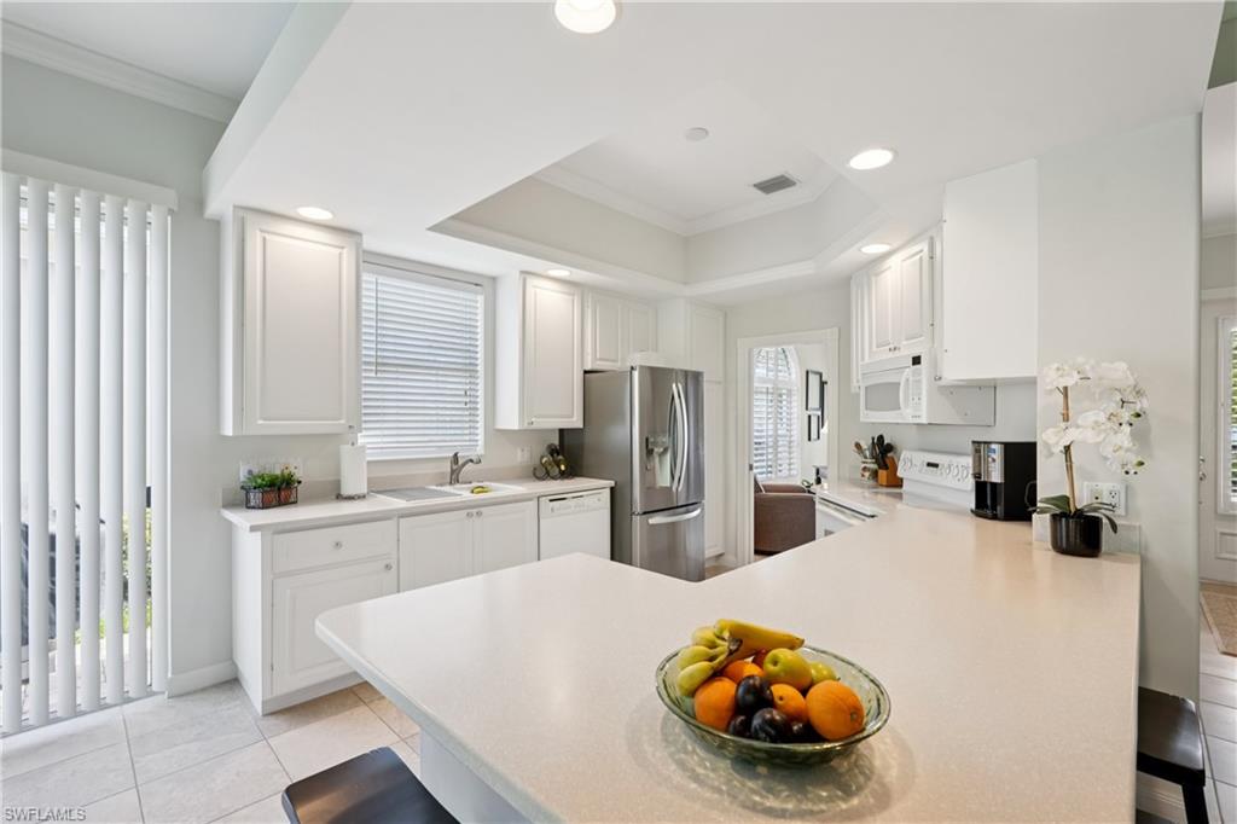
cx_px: 618
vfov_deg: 73.7
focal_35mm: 16
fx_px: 550
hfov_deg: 96.8
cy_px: 412
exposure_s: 1/30
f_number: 8
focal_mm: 16
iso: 400
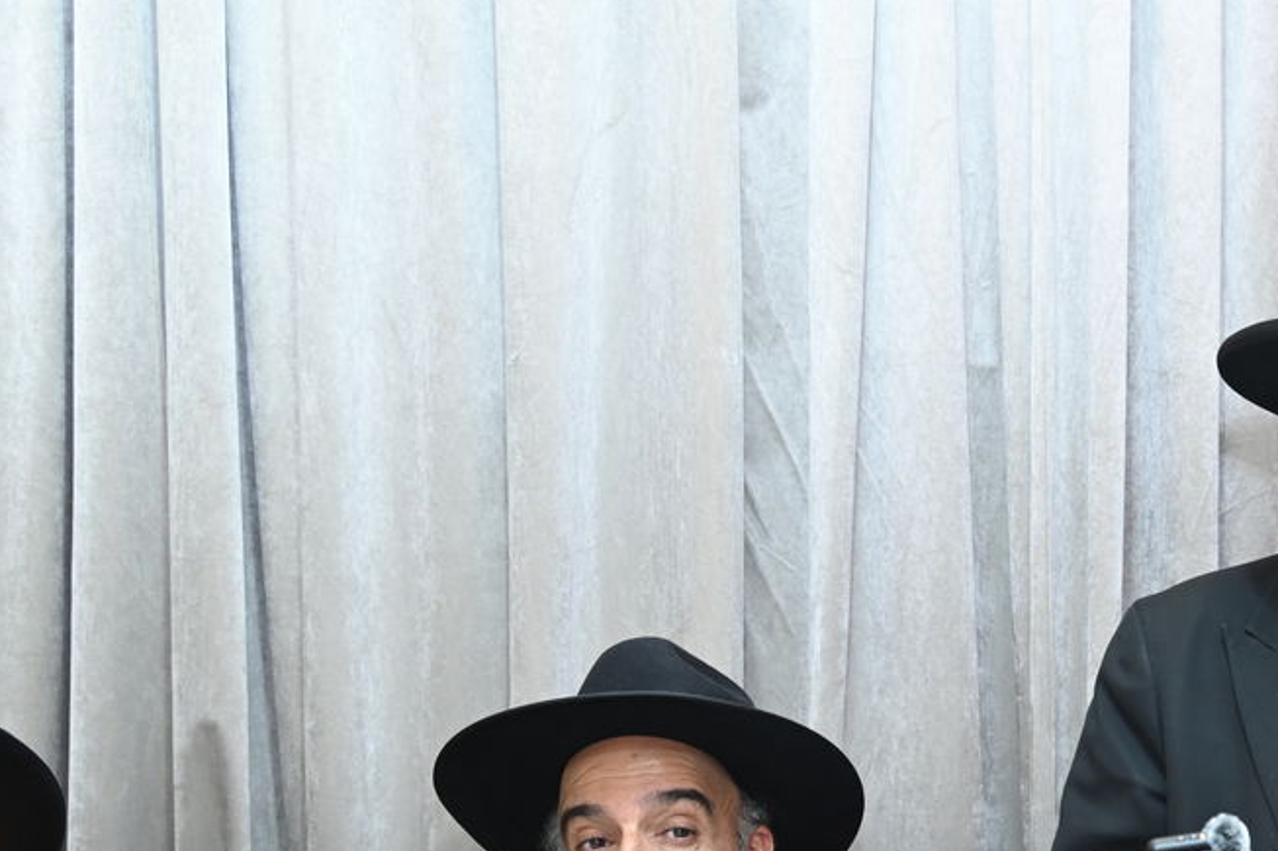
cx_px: 1331
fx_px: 2662
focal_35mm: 75
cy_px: 741
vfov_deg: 17.9
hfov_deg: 25.4
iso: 1600
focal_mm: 35
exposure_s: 1/200
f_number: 4.5
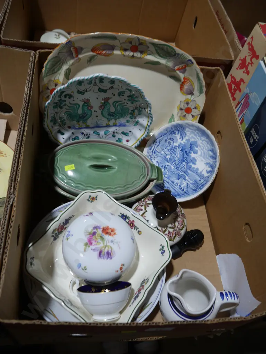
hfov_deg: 46.8
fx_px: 307
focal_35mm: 30
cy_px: 177
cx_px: 133
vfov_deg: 59.9
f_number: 3.6
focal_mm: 15
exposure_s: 1/125
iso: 200
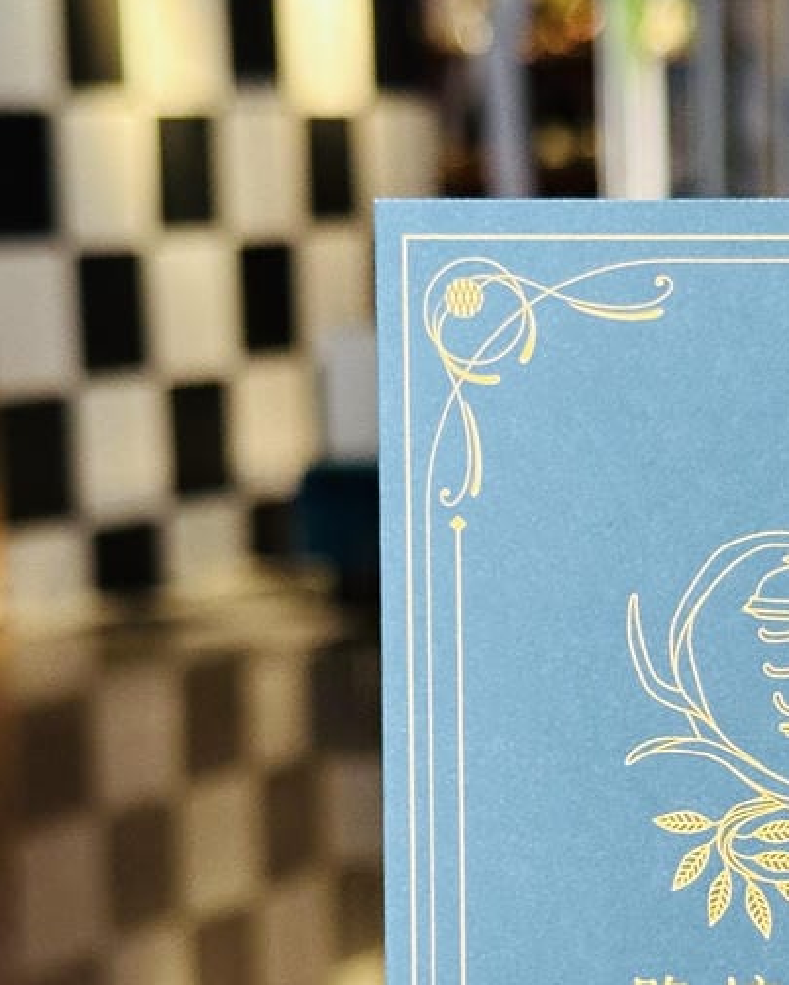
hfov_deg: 13.6
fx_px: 3267
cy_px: 769
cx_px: 799
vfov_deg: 17.0
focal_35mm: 112
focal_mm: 6.86
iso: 200
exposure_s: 1/60
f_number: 1.78
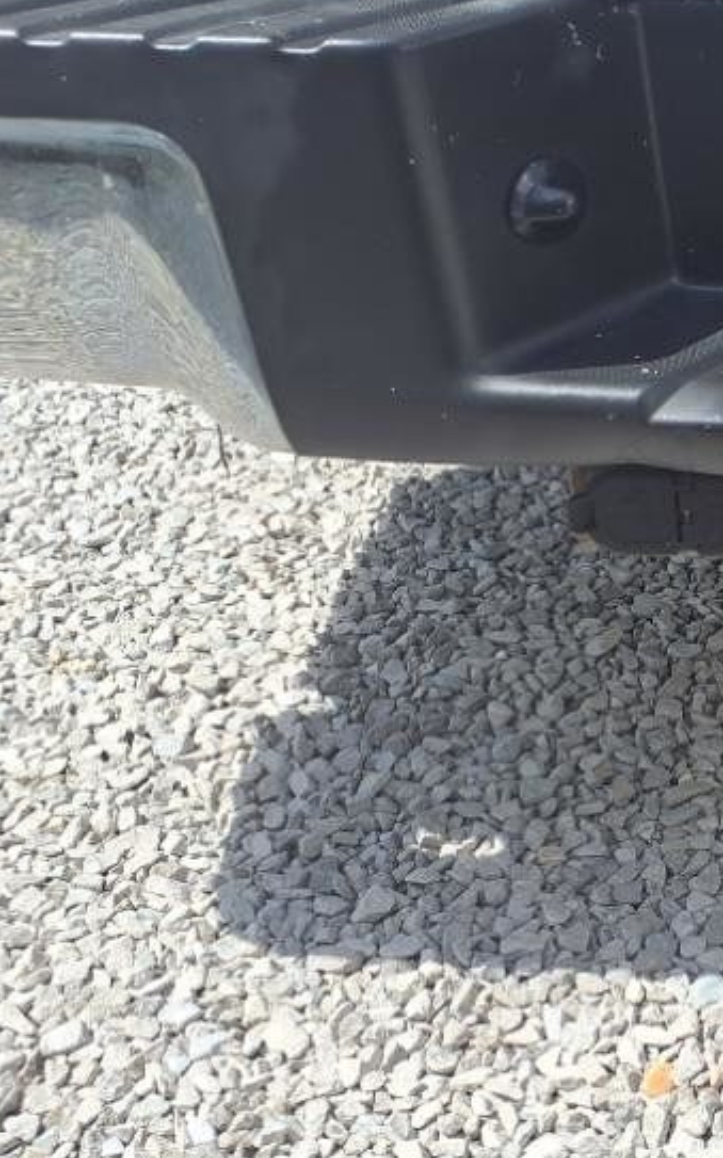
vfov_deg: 37.5
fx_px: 1704
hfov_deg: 21.7
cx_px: 936
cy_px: 593
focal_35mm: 54
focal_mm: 3.58
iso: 40
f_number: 1.9
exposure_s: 1/1667
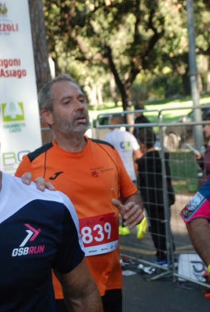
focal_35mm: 93
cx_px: 97
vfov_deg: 21.8
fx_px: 810
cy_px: 180
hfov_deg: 14.8
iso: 1000
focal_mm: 50
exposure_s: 1/400
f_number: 5
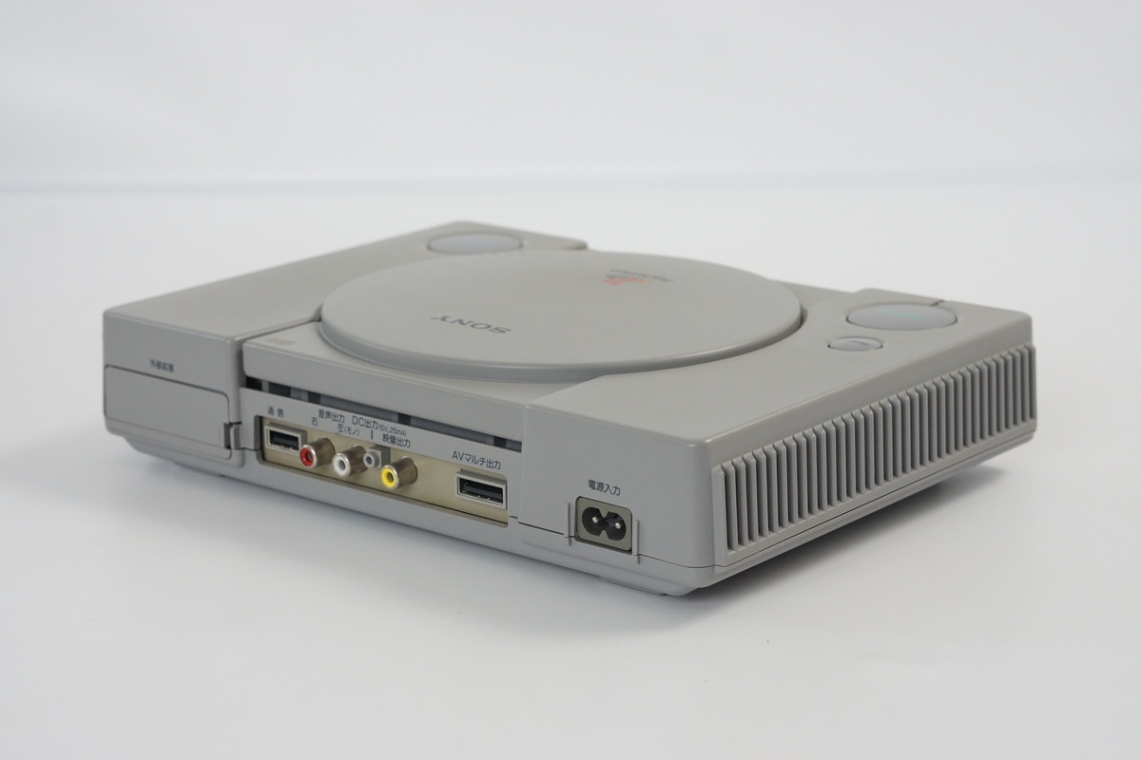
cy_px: 380
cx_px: 570
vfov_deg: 18.2
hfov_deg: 27.0
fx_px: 2377
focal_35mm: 75
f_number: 6.3
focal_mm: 50
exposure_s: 1/80
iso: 500
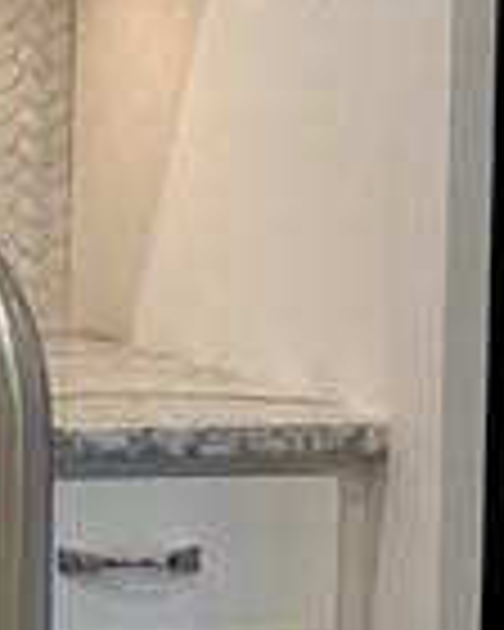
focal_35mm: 186
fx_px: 3468
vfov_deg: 10.4
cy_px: 162
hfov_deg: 6.6
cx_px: -1498
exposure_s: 1/60
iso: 64
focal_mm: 4.25
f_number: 1.8
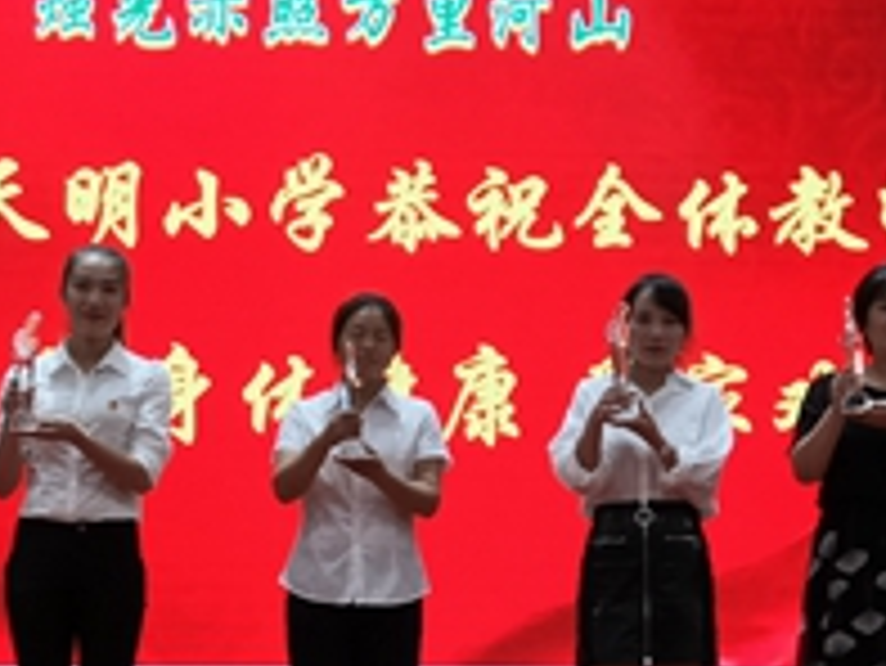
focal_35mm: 109
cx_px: 409
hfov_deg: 18.0
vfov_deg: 13.6
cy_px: 385
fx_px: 2792
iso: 64
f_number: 1.8
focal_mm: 3.95
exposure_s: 1/50
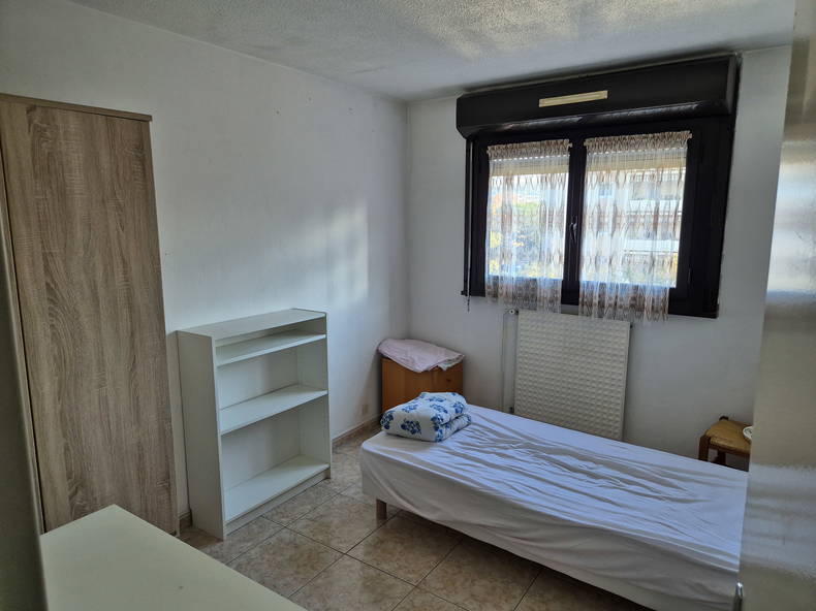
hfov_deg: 73.9
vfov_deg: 58.9
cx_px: 408
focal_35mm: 23
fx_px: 542
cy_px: 306
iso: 160
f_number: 1.8
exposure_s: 1/180
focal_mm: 5.4
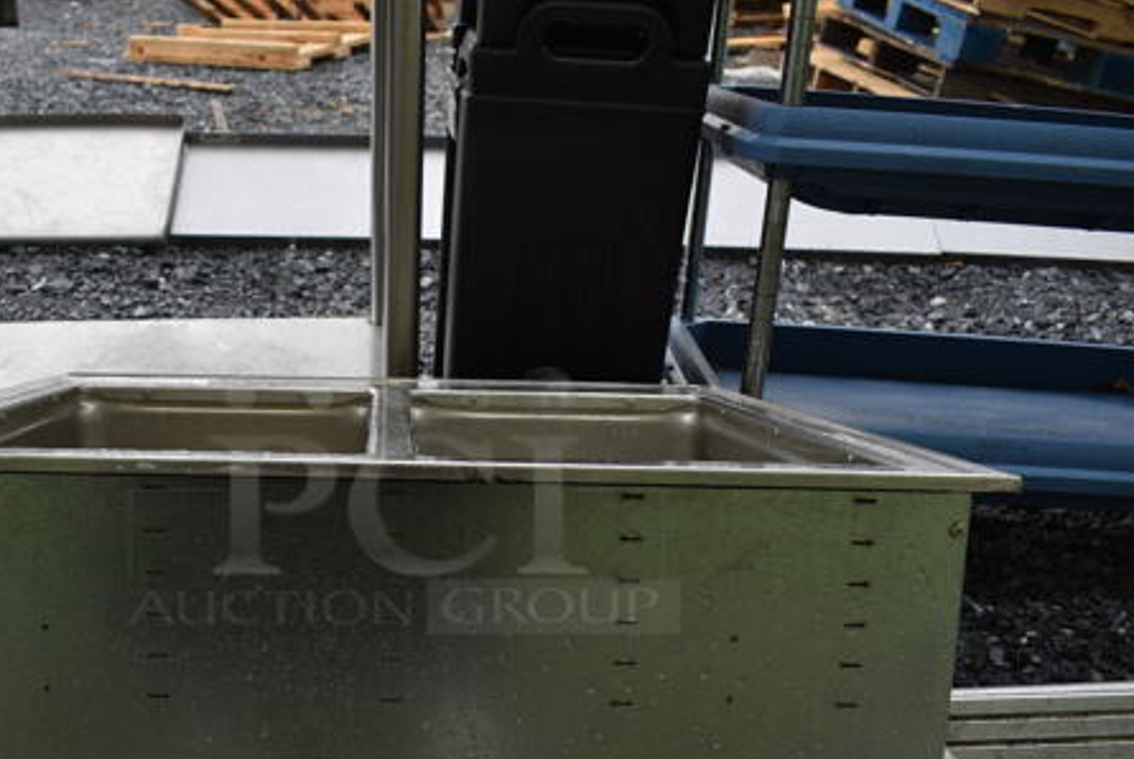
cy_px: 499
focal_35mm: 37
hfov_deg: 51.1
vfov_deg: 35.7
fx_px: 1167
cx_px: 398
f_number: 6.3
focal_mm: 18
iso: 200
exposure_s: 1/200
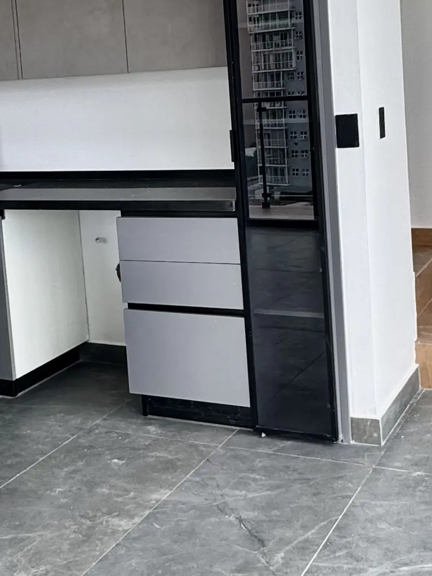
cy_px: 134
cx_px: 241
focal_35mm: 54
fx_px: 898
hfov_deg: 27.0
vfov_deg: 34.7
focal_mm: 2.22
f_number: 2.2
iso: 40
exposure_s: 1/205
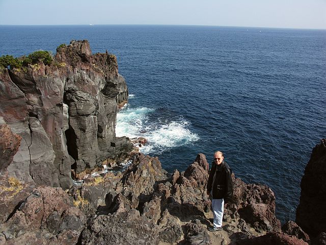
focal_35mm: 29
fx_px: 273
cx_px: 163
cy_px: 122
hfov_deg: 61.7
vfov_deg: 48.2
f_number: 5.6
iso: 50
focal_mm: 7.5
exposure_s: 1/200
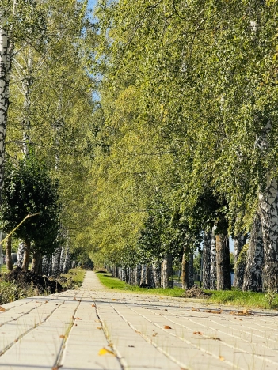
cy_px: 185
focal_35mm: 120
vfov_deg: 16.4
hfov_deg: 12.3
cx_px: 139
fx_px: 1285
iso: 50
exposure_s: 1/850
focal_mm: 15.66
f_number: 2.8
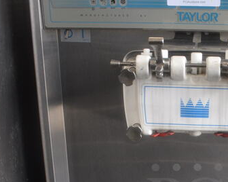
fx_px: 465
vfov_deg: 21.1
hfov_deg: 26.8
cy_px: 195
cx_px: 197
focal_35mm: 69
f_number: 3.5
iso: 560
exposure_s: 1/250
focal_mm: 18
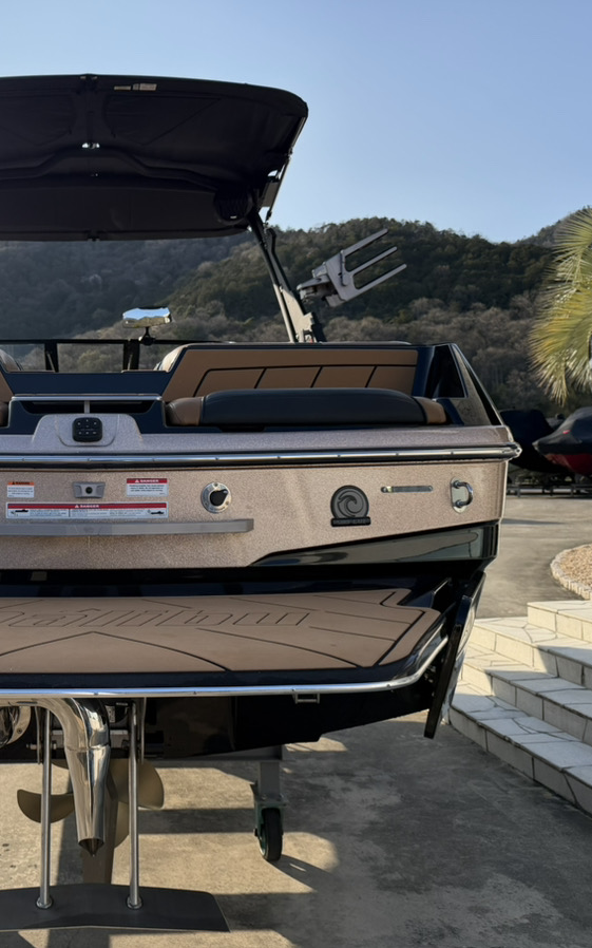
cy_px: 474
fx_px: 878
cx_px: 101
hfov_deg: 35.8
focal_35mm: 34
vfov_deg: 56.7
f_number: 1.78
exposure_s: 1/3759
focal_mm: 6.76
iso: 100
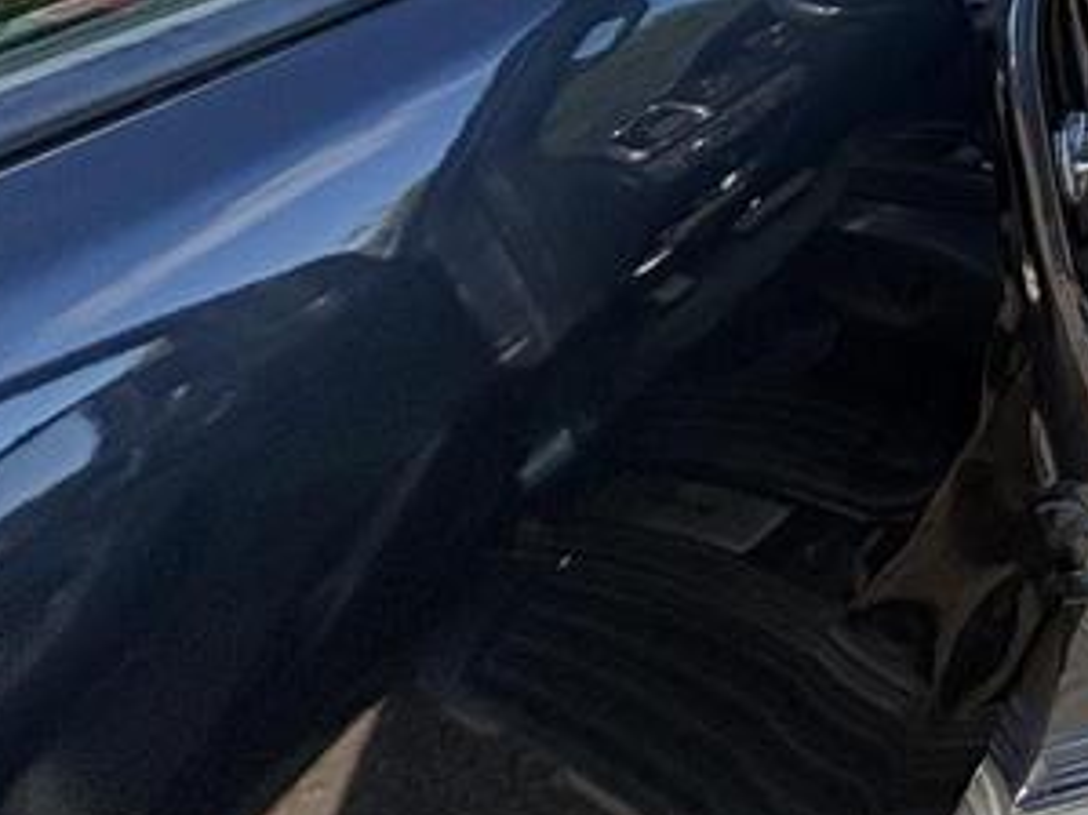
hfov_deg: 29.2
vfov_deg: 28.3
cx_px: 1605
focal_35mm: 42
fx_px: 1320
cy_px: -240
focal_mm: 2.22
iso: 64
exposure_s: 1/280
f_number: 2.2
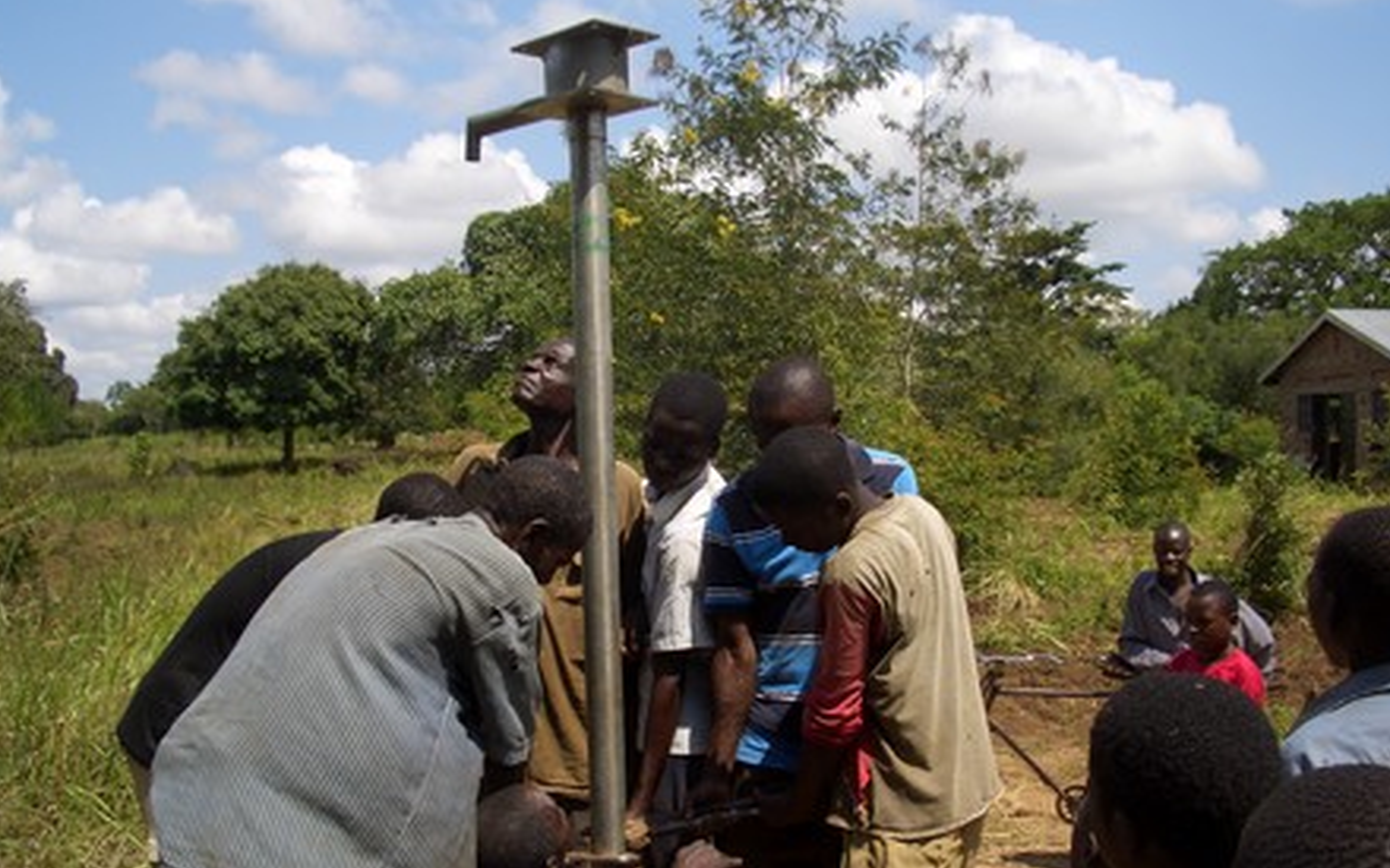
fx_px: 1440
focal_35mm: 38
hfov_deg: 51.5
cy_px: 473
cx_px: 689
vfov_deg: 33.6
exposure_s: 1/400
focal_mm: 5.8
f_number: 4.3
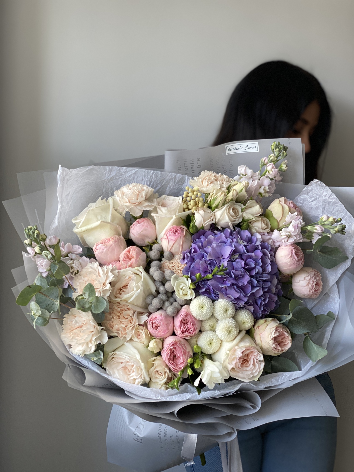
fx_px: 709
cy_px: 236
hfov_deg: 28.0
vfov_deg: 36.8
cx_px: 177
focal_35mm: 52
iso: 125
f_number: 2
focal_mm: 6
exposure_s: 1/122
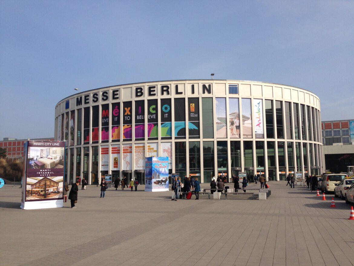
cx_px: 177
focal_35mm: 33
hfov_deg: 55.3
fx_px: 338
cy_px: 133
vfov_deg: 43.0
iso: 50
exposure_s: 1/2169
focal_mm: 4.12
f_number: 2.4
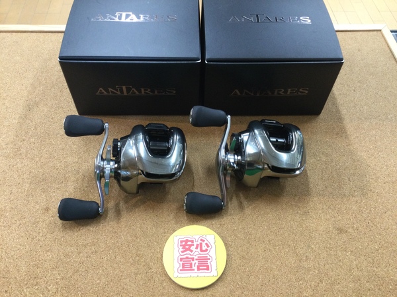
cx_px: 198
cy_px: 148
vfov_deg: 45.4
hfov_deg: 58.4
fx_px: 356
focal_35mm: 31
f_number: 2.4
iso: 125
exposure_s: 1/30
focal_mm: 3.3
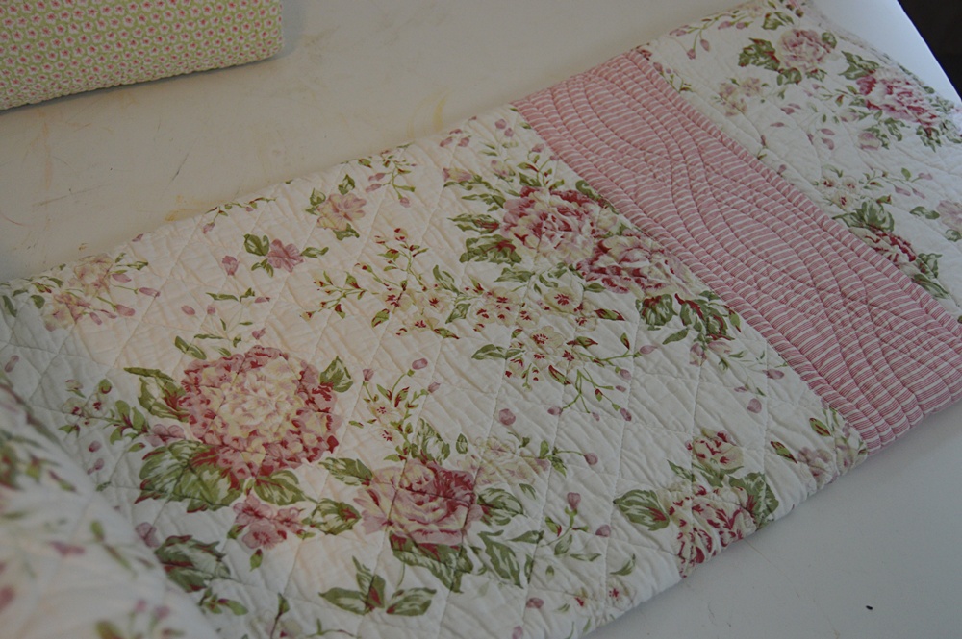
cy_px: 320
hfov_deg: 49.6
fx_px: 1041
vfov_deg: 34.2
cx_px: 481
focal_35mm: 39
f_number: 4
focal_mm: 26
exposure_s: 1/60
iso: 500
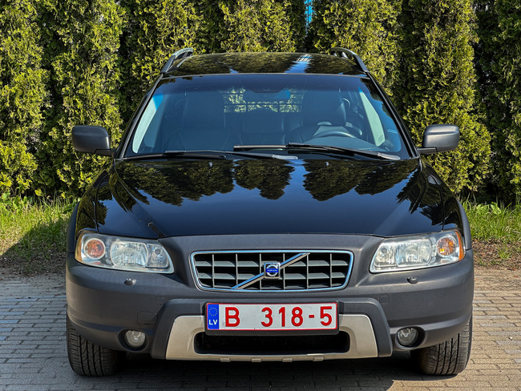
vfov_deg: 19.2
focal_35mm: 77
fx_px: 1159
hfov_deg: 25.3
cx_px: 260
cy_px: 196
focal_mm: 9
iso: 32
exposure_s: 1/220
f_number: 2.8
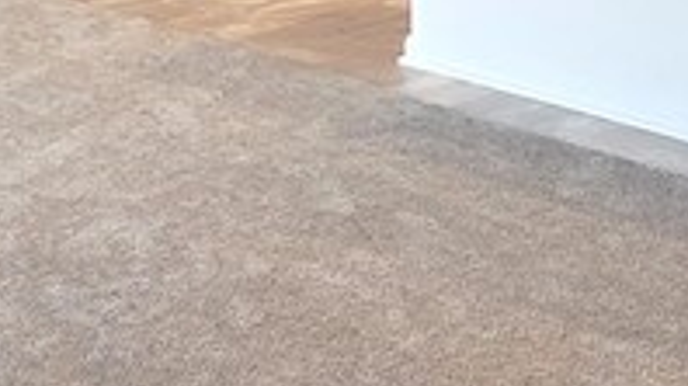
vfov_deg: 11.7
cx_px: 594
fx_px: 1878
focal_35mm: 103
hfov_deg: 20.4
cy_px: 94
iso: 320
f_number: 1.9
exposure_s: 1/60
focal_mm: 2.2
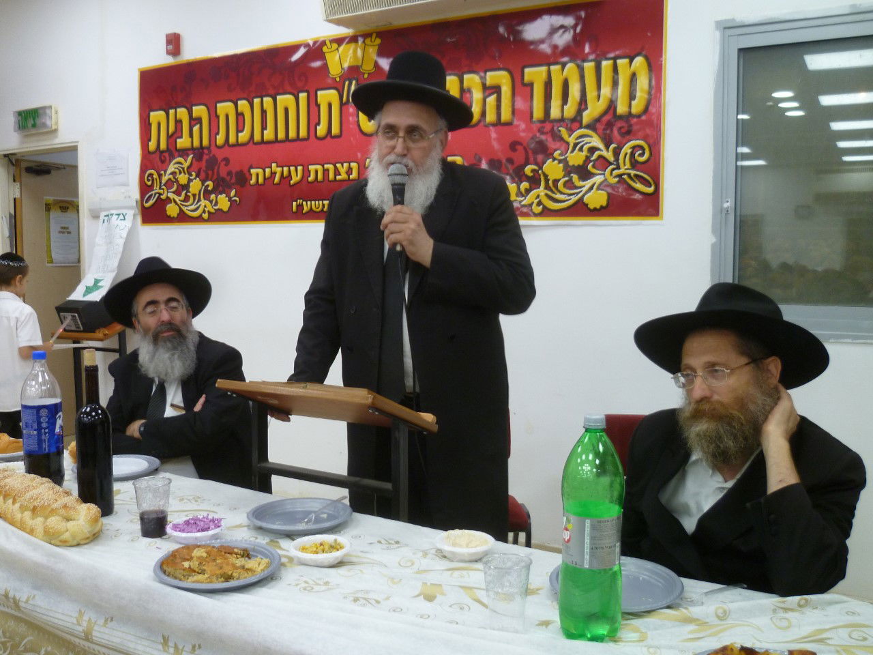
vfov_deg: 44.2
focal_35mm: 32
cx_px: 436
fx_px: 807
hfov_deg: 56.8
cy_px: 328
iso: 160
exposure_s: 1/30
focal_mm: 5.7
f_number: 3
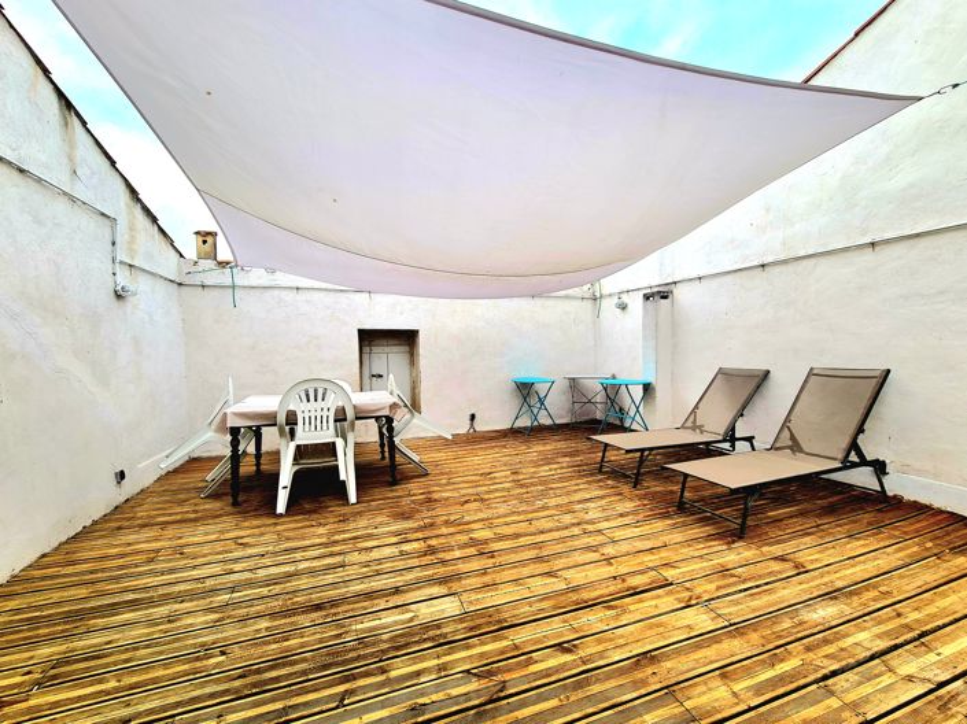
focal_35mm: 13
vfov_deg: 89.9
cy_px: 362
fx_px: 363
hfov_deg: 106.2
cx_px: 484
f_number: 2.2
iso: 50
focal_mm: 2.2
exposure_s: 1/909
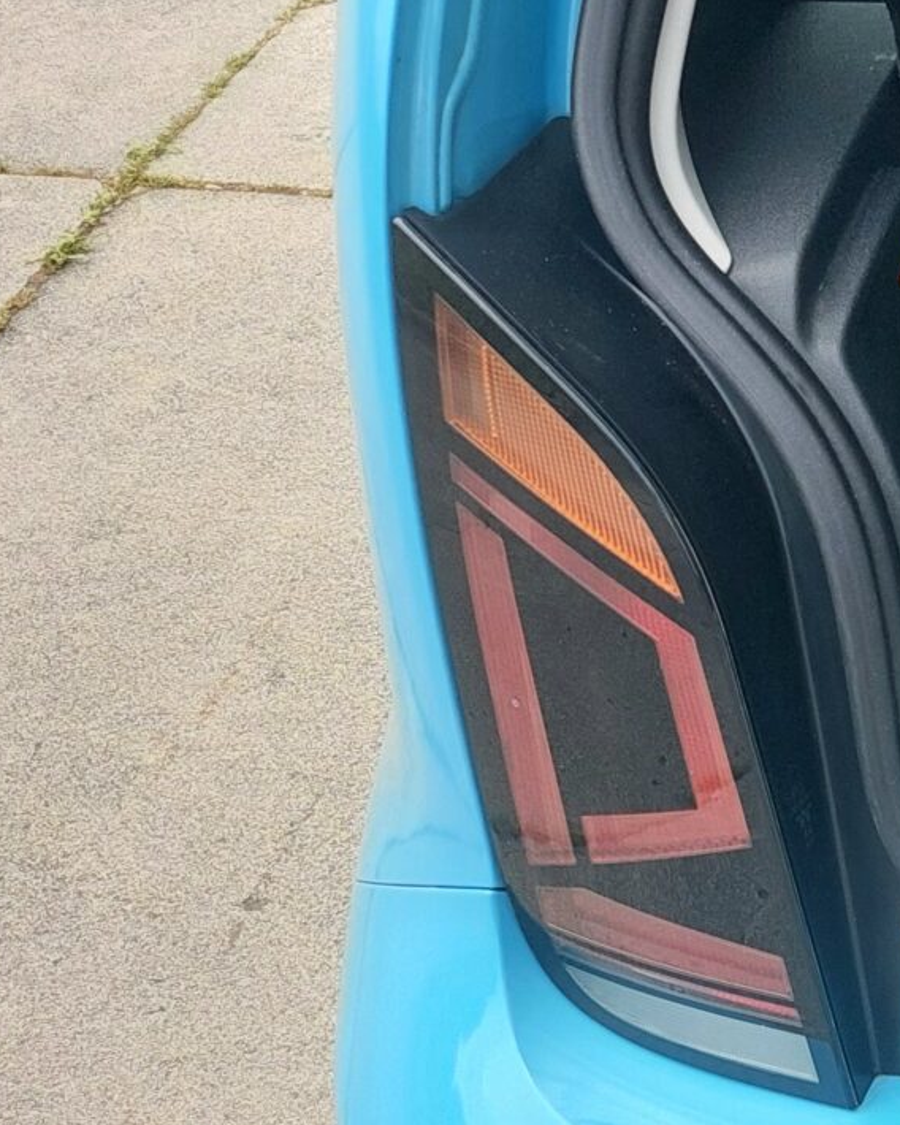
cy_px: 517
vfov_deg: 21.7
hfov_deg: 13.9
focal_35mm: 88
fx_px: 2930
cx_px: 1960
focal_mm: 5.23
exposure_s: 1/200
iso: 40
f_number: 1.8
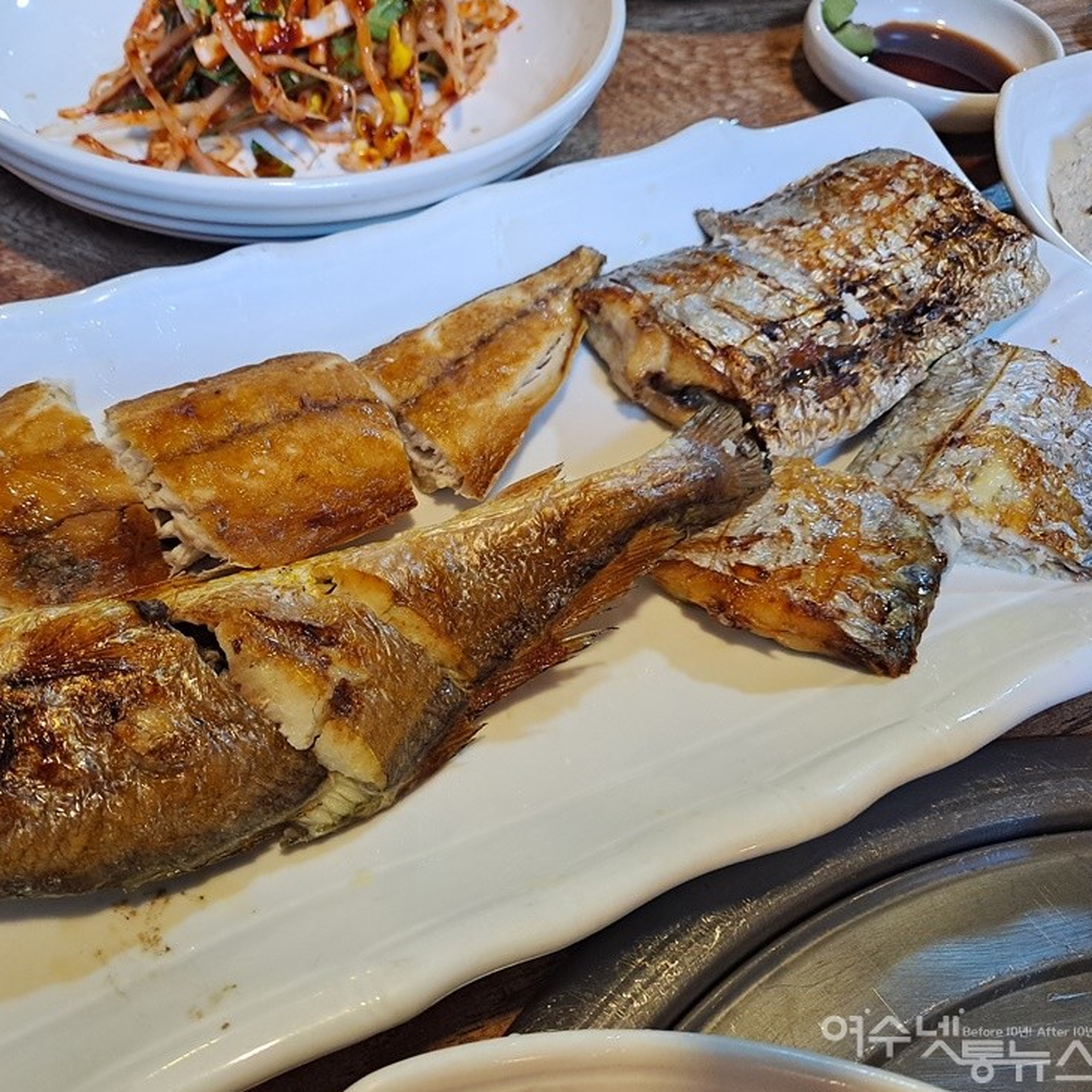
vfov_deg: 55.6
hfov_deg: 54.6
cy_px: 545
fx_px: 1035
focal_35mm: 29
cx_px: 375
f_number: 1.8
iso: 250
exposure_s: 1/60
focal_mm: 5.23
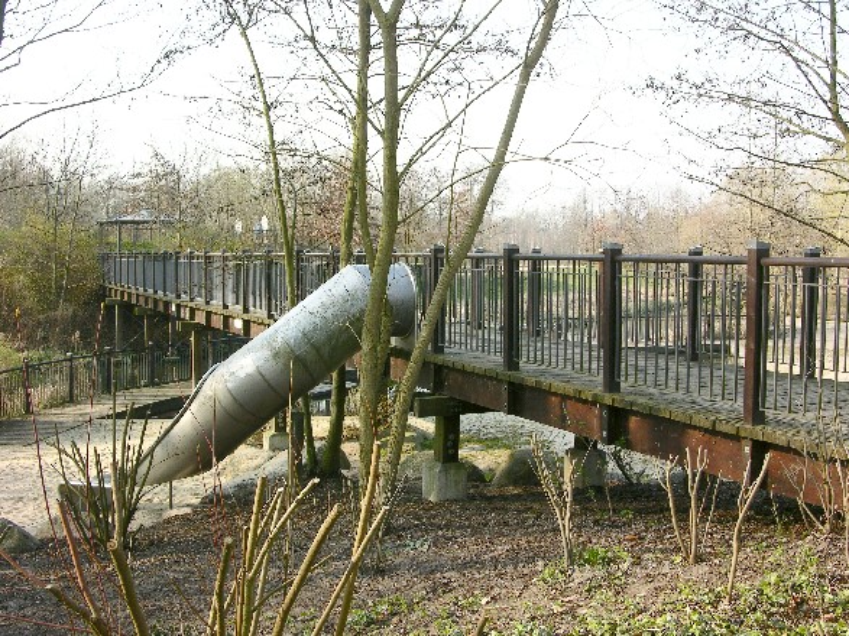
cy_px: 318
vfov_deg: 36.8
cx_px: 424
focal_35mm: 39
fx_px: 956
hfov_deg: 47.9
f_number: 5.7
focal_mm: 10
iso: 50
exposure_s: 1/67
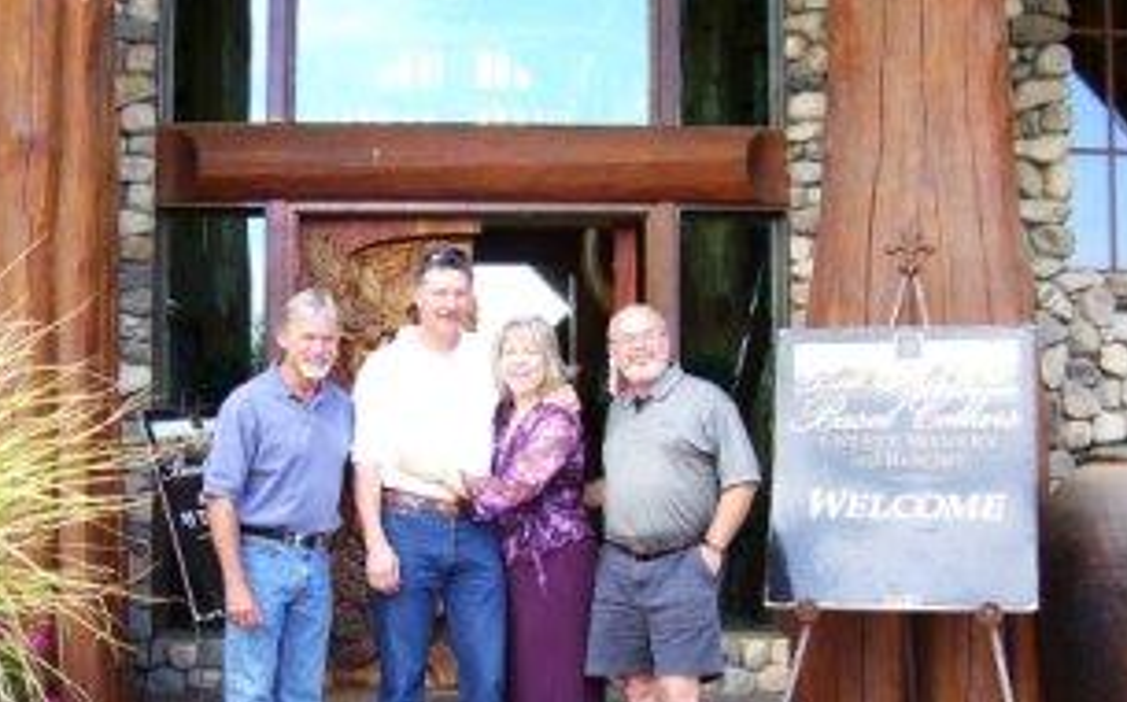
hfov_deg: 38.2
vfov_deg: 24.3
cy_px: 440
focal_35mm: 53
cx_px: 517
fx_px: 1626
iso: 80
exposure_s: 1/125
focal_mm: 5.6
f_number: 2.7
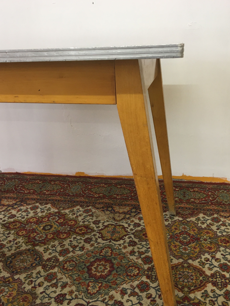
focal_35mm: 34
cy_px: 174
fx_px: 301
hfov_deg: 41.8
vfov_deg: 53.8
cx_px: 121
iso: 100
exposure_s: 1/33
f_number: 2.2
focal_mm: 4.15
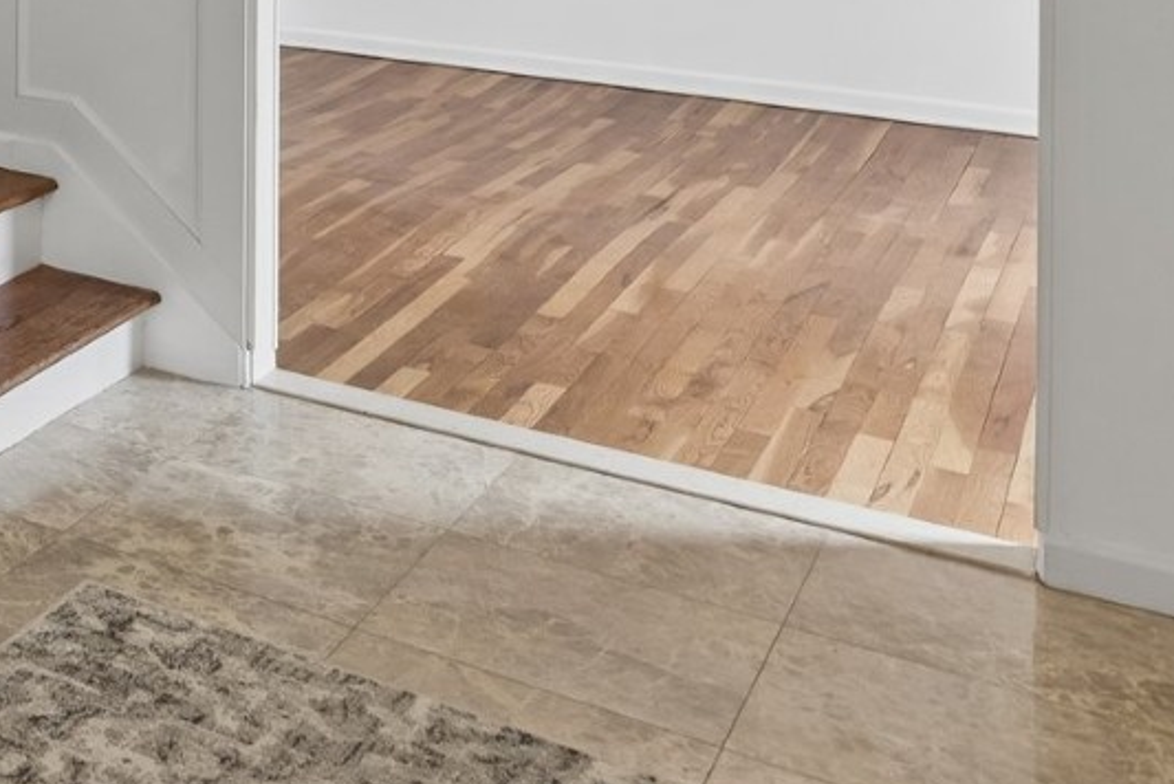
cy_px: -189
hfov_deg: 26.6
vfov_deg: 22.8
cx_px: -581
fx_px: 1762
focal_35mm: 54
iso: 250
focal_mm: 16
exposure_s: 1/50
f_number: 8
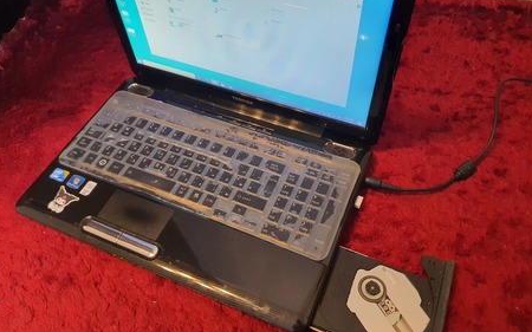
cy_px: 170
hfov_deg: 66.5
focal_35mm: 28
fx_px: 406
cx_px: 265
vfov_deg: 44.5
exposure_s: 1/40
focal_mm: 4.3
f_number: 1.5
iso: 250
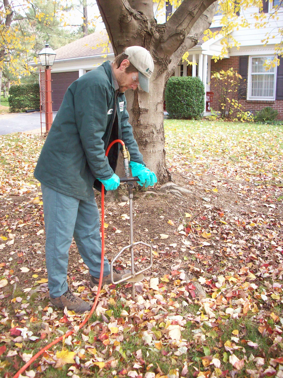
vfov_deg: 50.1
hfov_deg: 38.7
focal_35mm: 37
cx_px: 142
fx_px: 403
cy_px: 189
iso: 160
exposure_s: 1/142
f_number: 2.8
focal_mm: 6.2
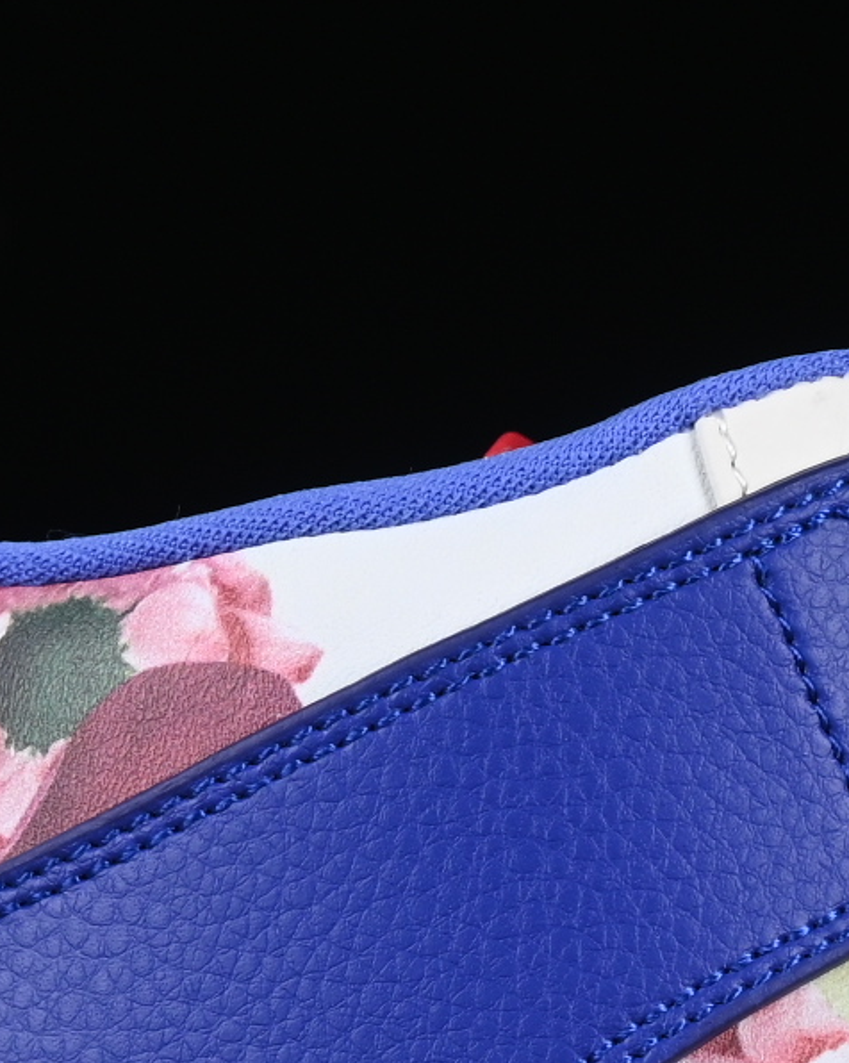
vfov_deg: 5.9
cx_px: 1361
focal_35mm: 329
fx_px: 10344
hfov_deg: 4.7
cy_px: 1259
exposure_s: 1/80
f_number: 8
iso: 160
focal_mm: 50
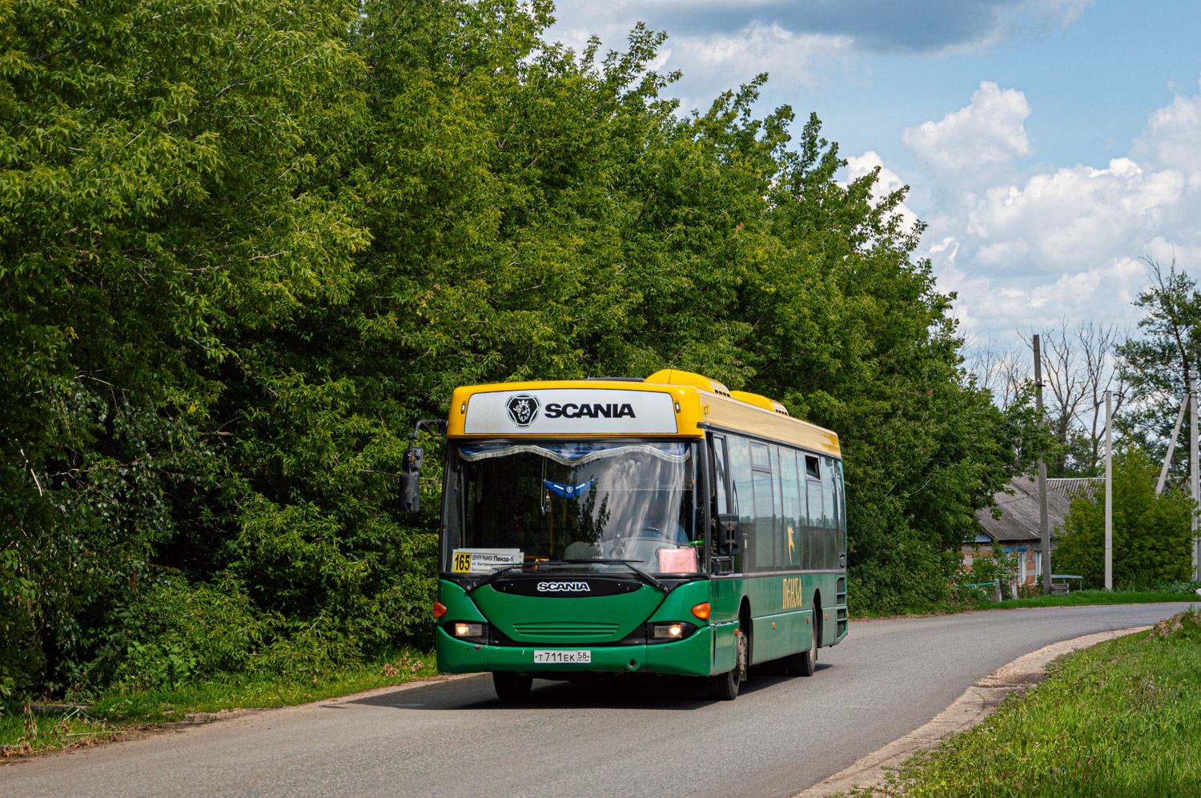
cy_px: 399
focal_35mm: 72
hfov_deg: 28.1
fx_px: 2400
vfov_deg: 18.9
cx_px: 600
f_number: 5.6
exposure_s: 1/800
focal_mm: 48
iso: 100
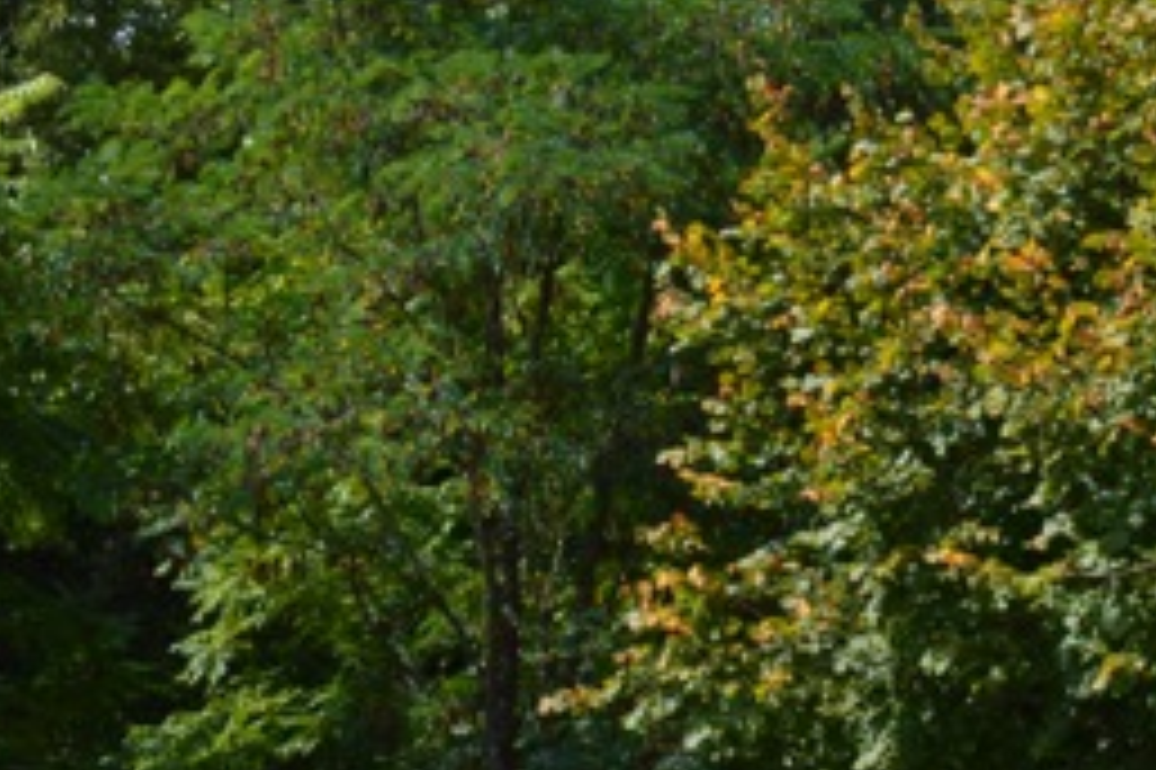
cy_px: 1193
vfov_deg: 11.6
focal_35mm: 112
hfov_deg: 17.3
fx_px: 3594
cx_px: -279
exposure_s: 1/320
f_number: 10
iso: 400
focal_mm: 24
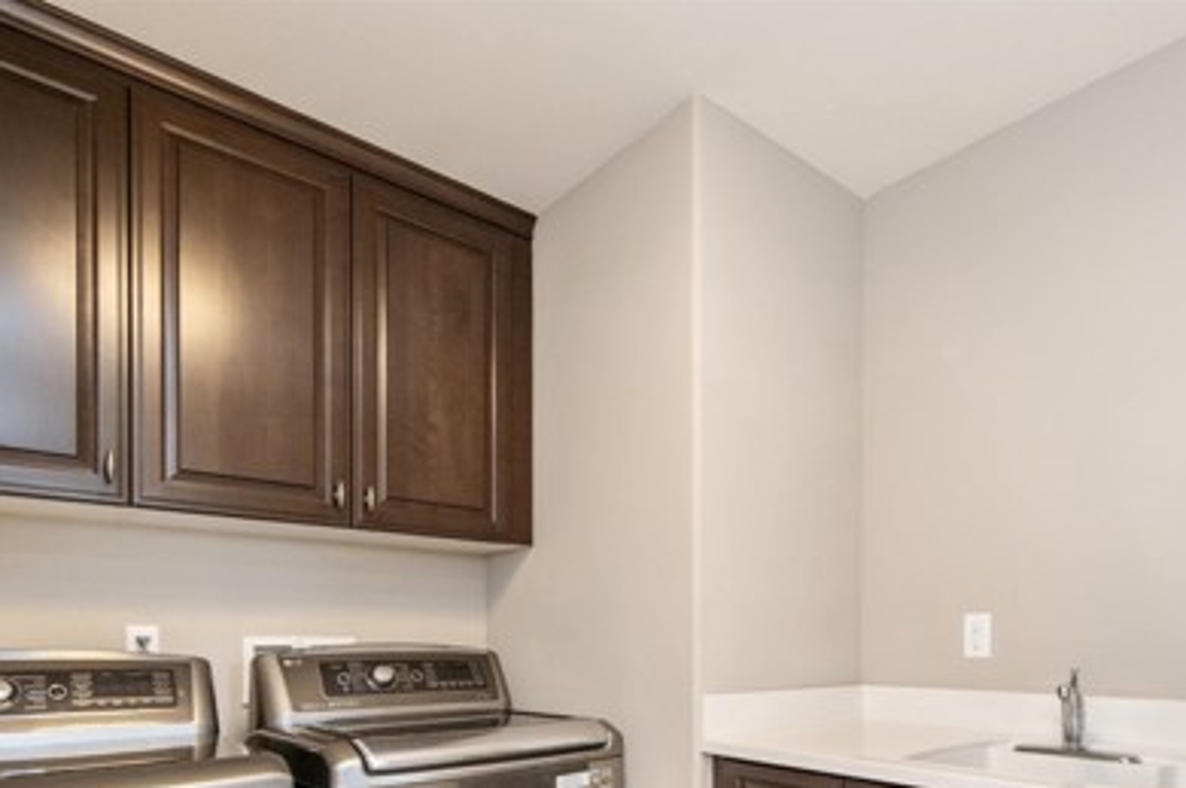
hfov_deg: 75.7
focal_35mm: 23
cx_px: 681
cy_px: 645
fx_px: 757
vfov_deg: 51.1
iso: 3200
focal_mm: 14
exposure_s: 1/60
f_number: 4
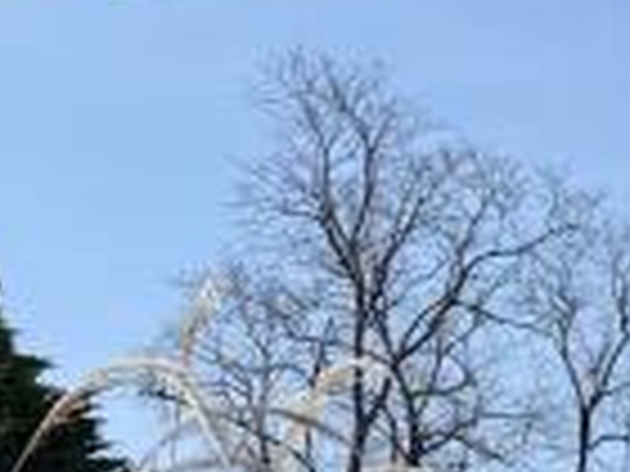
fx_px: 3185
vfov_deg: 8.0
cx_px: 1548
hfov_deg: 9.8
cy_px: 1016
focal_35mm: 175
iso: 80
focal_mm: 6.76
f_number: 1.78
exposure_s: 1/5319
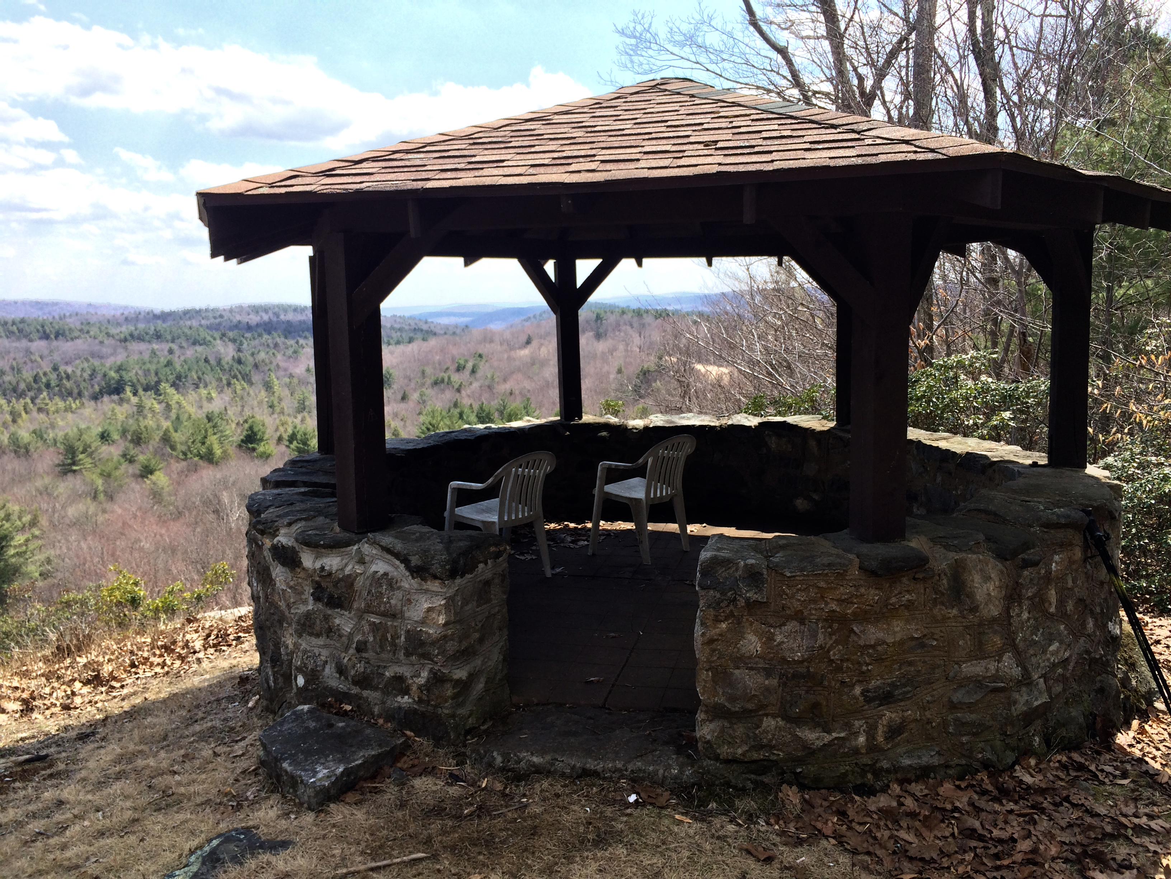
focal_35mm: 29
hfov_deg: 61.7
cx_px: 586
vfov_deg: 48.2
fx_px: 981
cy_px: 440
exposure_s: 1/707
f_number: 2.2
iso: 32
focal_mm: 4.15
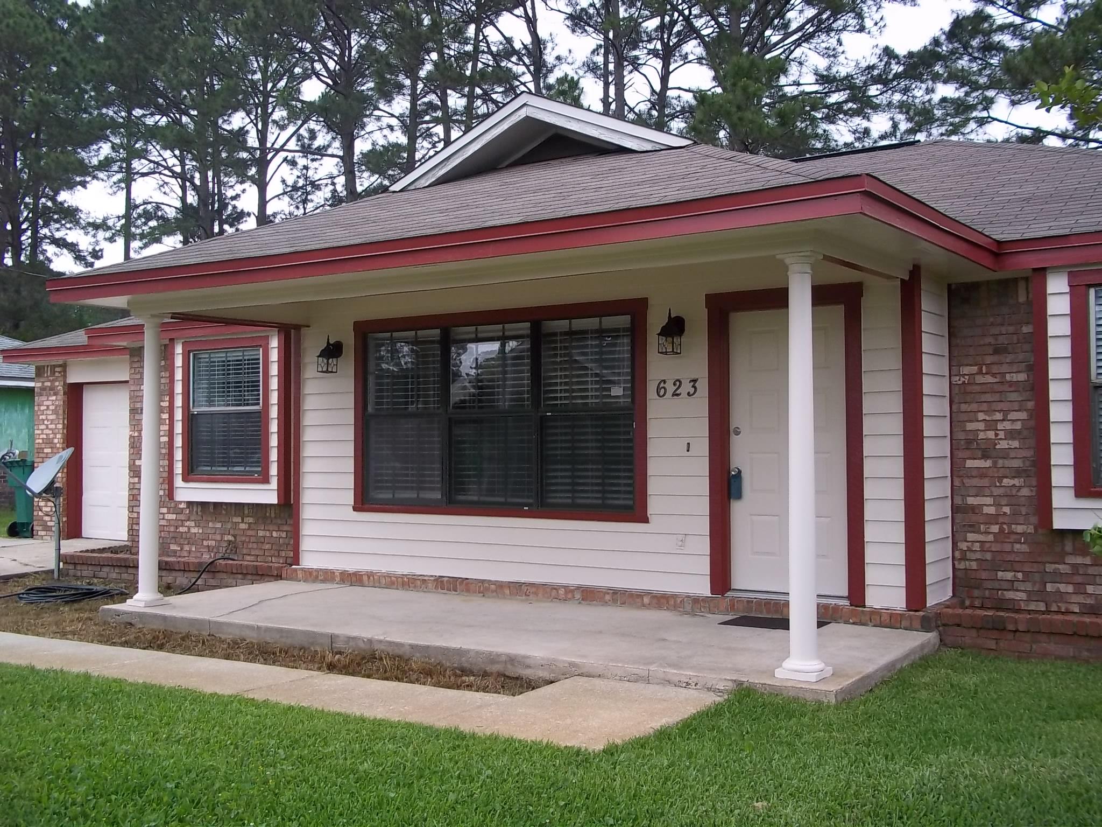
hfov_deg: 51.4
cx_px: 551
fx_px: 1146
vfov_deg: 39.7
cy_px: 414
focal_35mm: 36
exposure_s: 1/200
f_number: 3.1
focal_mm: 6.5
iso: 80
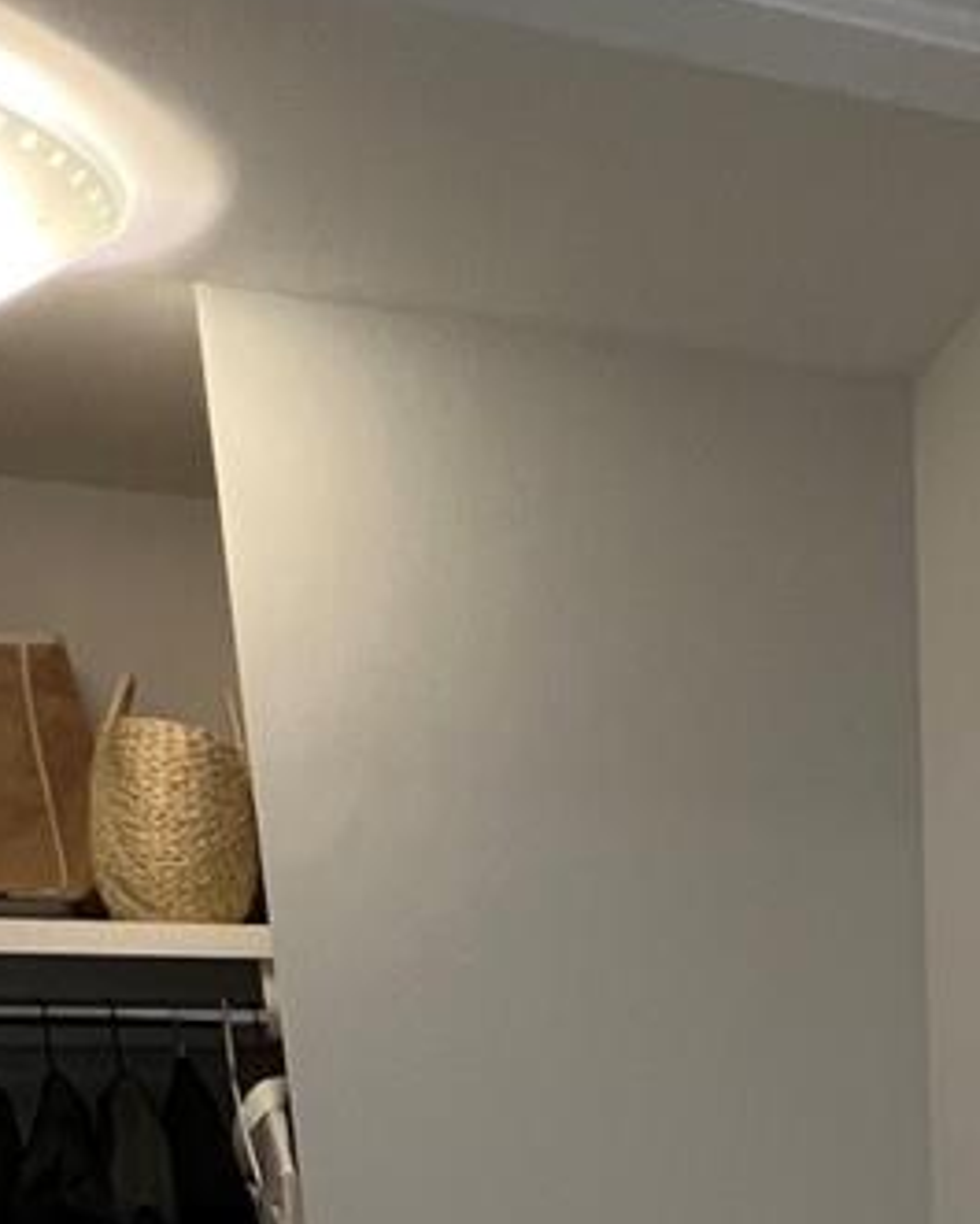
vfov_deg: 31.3
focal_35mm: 46
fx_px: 1667
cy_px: 1590
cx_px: 1050
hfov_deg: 29.8
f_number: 1.8
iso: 125
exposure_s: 1/60
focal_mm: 1.57
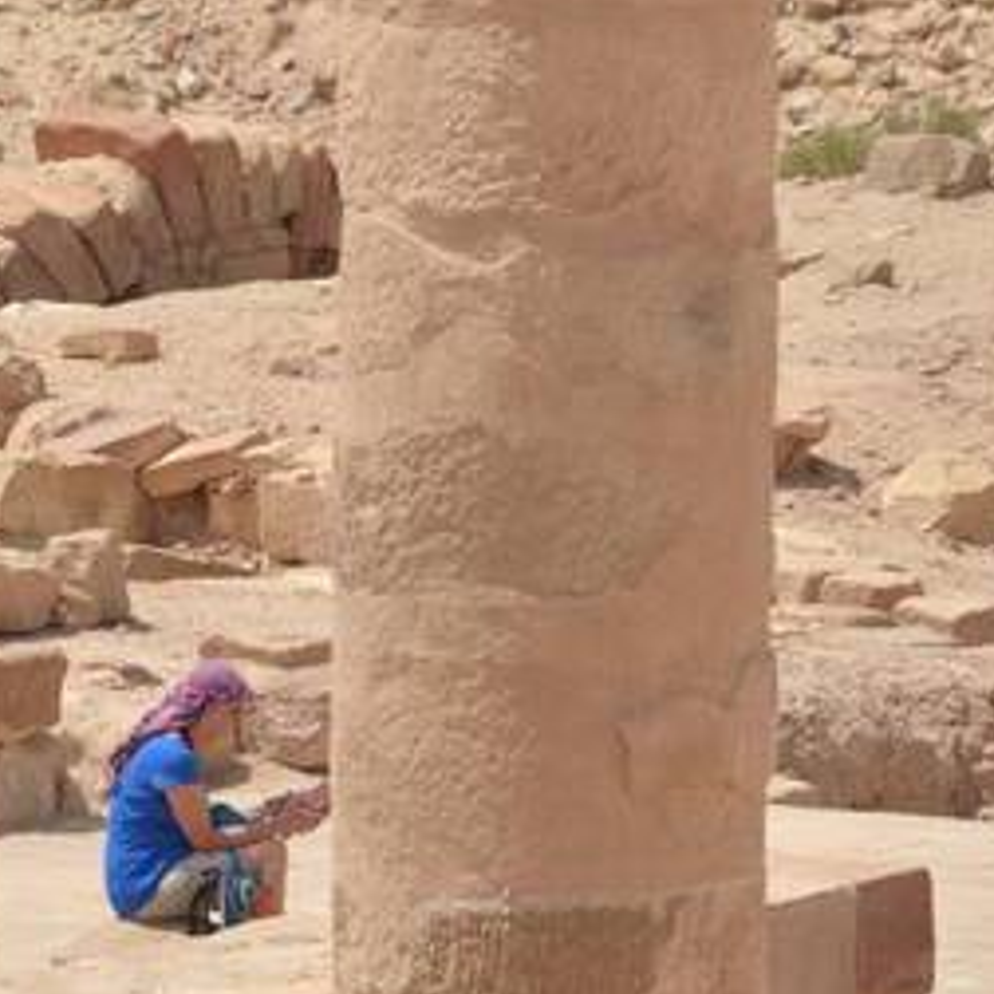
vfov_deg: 3.3
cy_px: 840
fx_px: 17186
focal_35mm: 529
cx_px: 254
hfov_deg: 3.3
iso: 100
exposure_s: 1/320
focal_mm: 150
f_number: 9
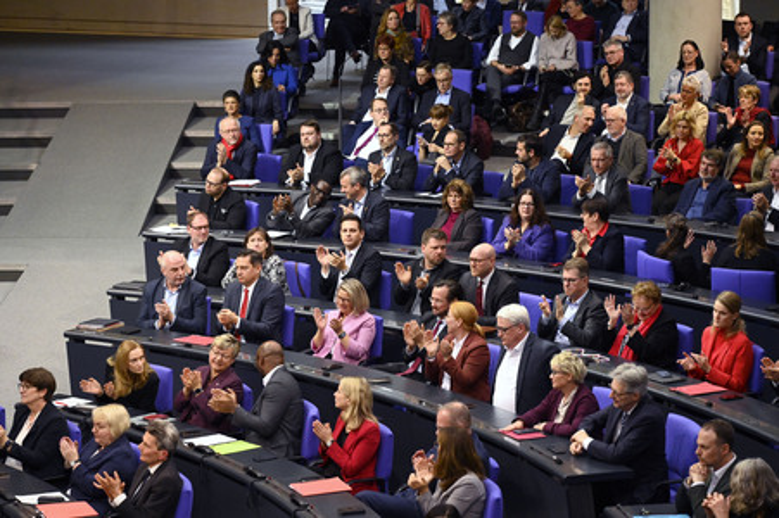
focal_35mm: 120
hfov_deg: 17.1
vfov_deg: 11.4
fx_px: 2595
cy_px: 259
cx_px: 390
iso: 6400
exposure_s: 1/400
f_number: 4
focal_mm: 120
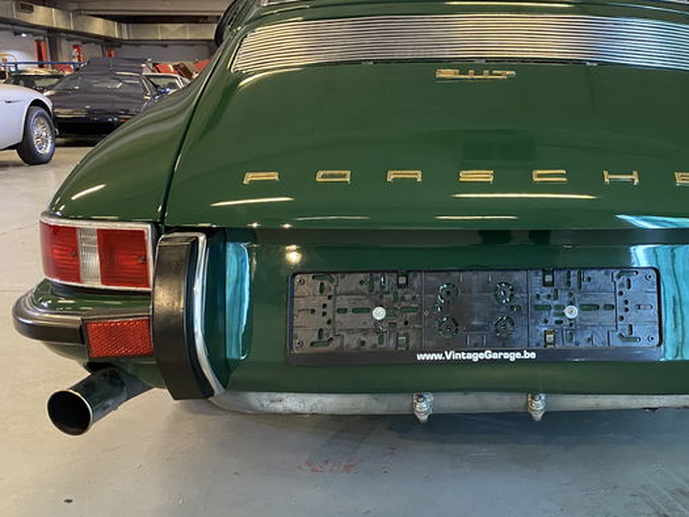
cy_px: 253
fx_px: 757
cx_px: 496
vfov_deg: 37.7
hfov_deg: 47.6
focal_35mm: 38
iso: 320
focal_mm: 4.25
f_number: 1.8
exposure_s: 1/50
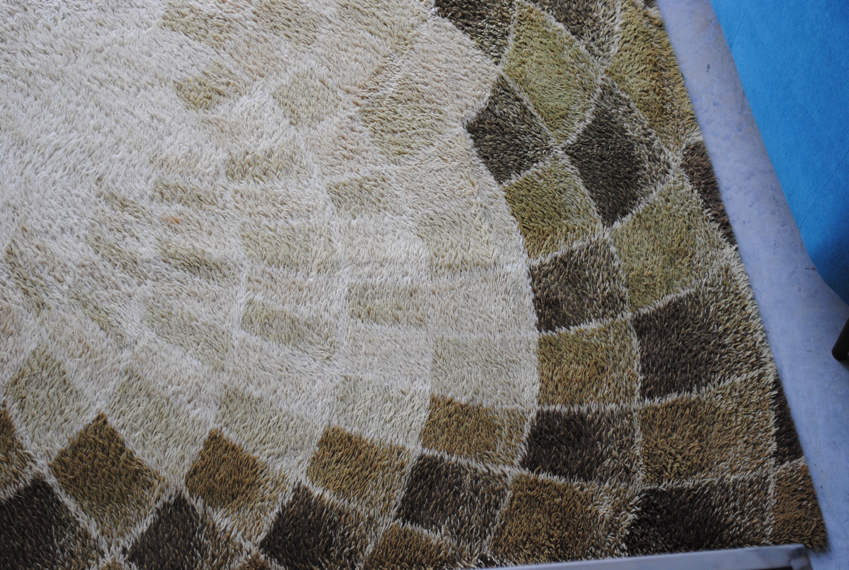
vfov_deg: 16.6
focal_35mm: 82
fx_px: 1950
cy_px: 285
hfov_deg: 24.6
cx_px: 424
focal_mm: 55
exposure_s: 1/30
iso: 320
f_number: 5.6
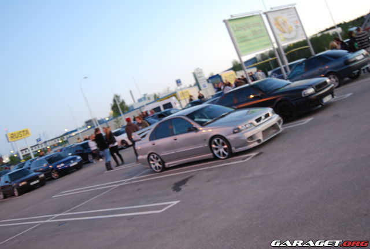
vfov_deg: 32.1
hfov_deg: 46.3
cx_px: 185
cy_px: 124
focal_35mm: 42
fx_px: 433
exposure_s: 1/13
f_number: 4.2
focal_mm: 28
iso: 400
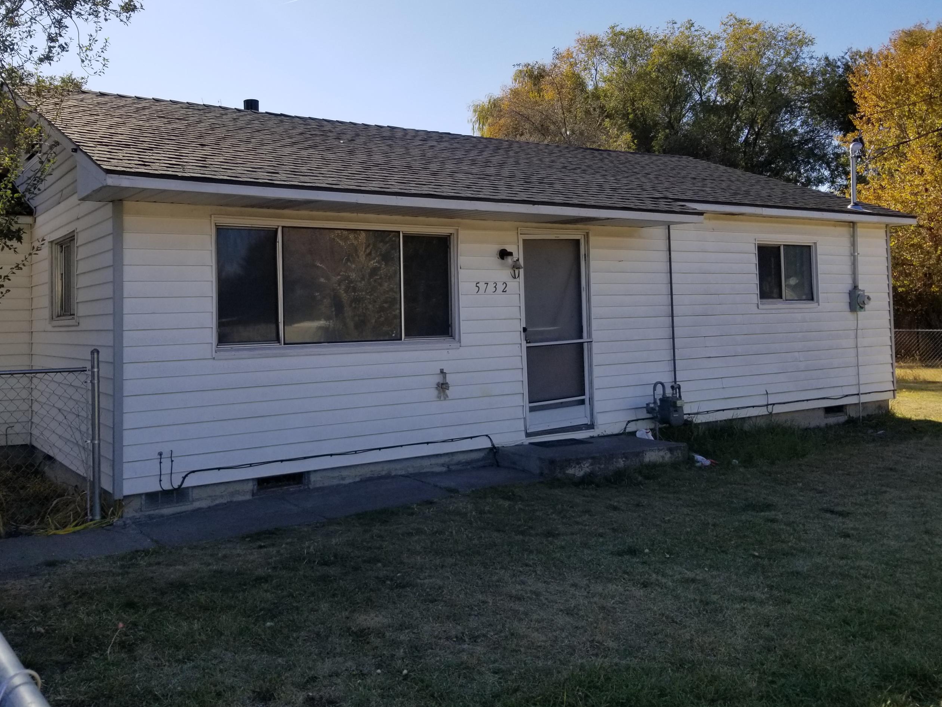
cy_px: 292
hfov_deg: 58.2
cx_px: 423
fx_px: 844
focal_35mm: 31
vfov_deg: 45.3
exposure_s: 1/2384
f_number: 1.7
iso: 50
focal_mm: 4.25
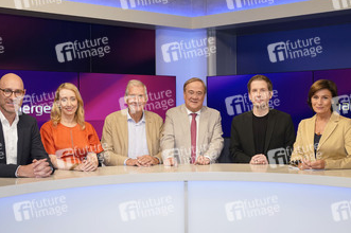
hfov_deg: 43.6
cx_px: 161
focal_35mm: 45
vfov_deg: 29.8
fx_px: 438
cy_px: 129
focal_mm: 33
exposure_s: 1/125
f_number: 5.6
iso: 2000
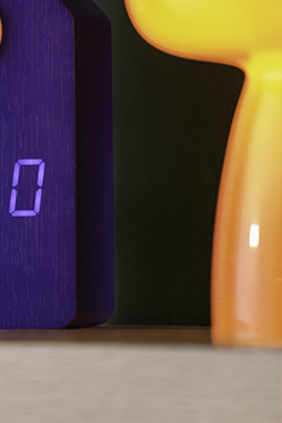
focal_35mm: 452
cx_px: -20
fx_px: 5311
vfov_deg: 4.5
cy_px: -85
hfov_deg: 3.0
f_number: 4
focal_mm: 155
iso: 31
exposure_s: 1/2
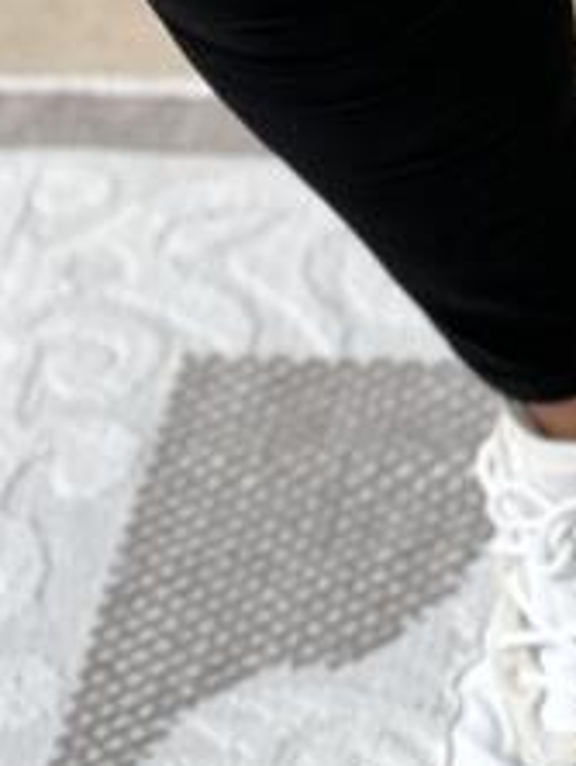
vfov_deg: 6.8
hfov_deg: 5.1
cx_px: 724
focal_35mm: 288
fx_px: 6377
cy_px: -198
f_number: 1.78
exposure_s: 1/206
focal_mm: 6.76
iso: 64
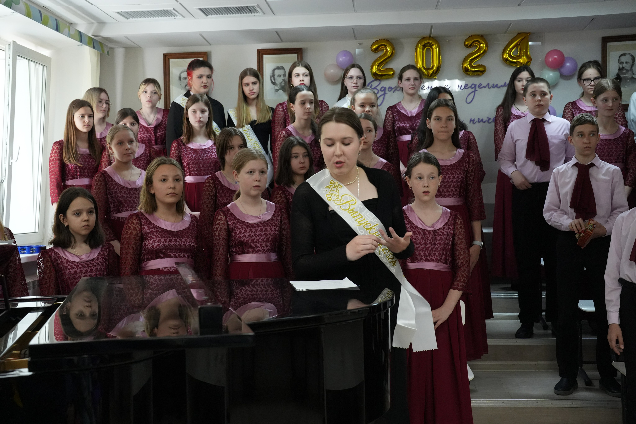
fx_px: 883
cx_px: 318
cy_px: 212
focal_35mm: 50
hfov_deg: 39.6
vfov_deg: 27.0
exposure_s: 1/320
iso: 6400
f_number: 6.3
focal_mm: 50
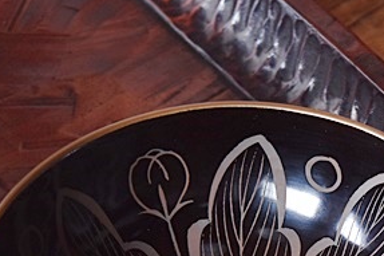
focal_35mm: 259
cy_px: 306
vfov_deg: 5.3
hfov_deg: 8.0
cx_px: 246
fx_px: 2756
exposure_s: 1/6
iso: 400
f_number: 5.6
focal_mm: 55
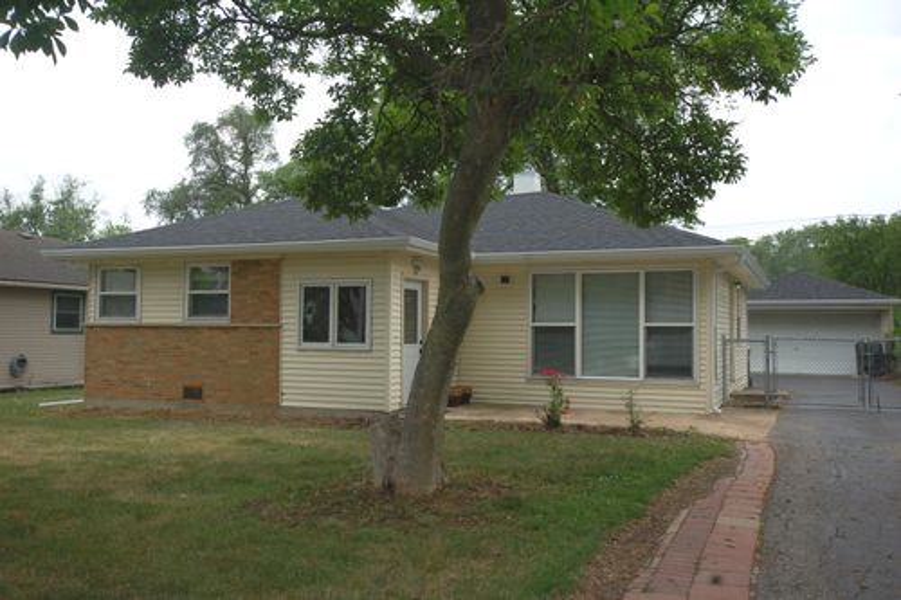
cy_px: 300
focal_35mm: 33
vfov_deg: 39.9
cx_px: 450
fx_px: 826
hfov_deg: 57.2
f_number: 7.1
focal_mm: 22
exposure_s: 1/200
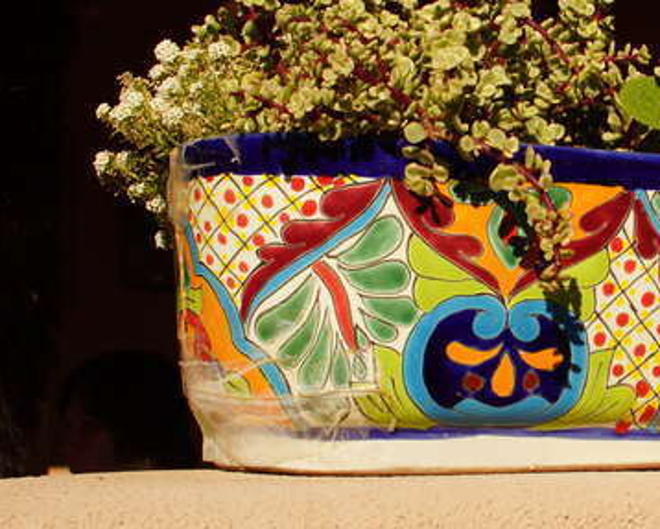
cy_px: 196
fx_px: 1720
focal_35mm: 88
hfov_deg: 20.8
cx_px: 704
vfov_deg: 17.5
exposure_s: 1/250
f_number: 13
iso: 100
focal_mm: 28
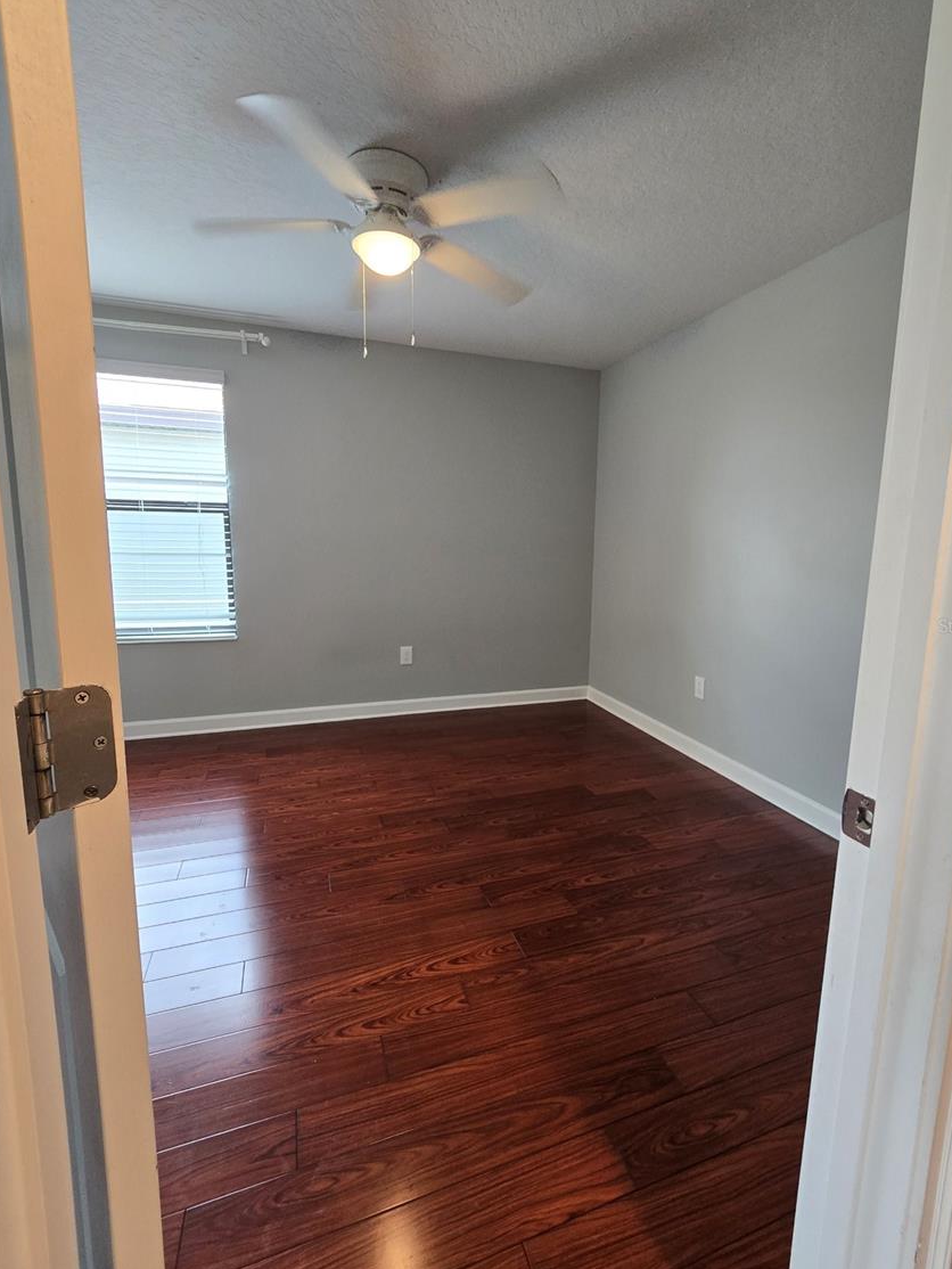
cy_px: 625
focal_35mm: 14
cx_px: 507
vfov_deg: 102.0
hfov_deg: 85.6
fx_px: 513
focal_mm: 2.2
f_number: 2.2
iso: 160
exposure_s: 1/60
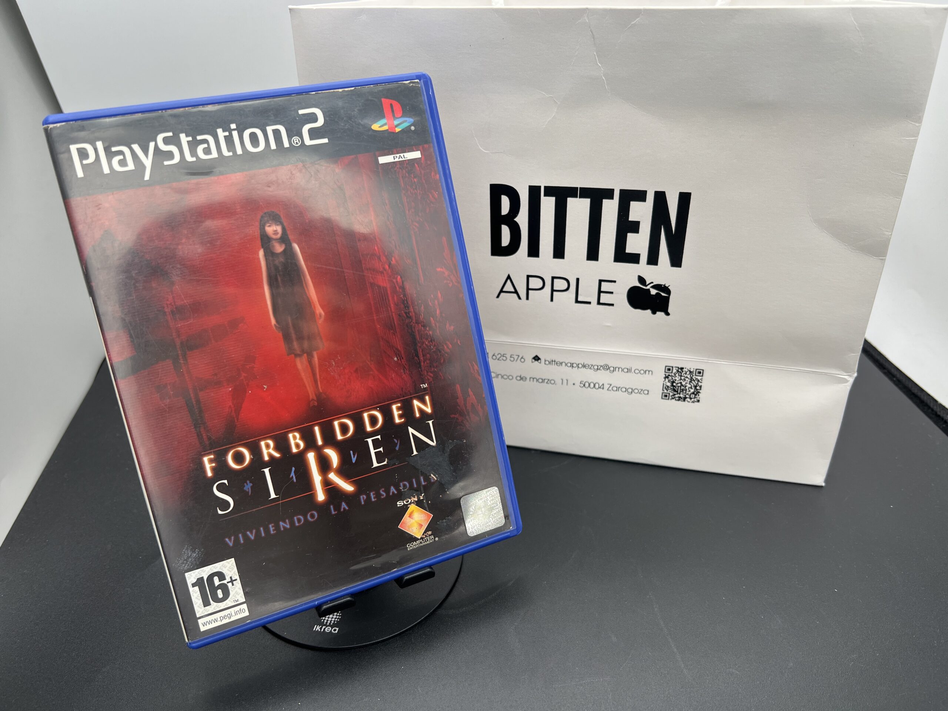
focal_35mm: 26
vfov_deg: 53.1
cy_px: 356
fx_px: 712
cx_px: 474
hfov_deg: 67.3
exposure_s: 1/368
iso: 50
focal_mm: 5.7
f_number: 1.5
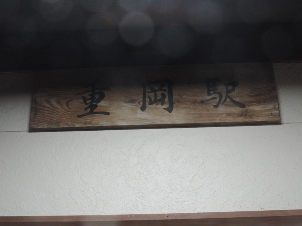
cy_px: 113
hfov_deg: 34.9
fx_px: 480
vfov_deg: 26.6
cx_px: 151
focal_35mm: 55
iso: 720
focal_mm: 9.8
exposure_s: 1/15
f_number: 3.7
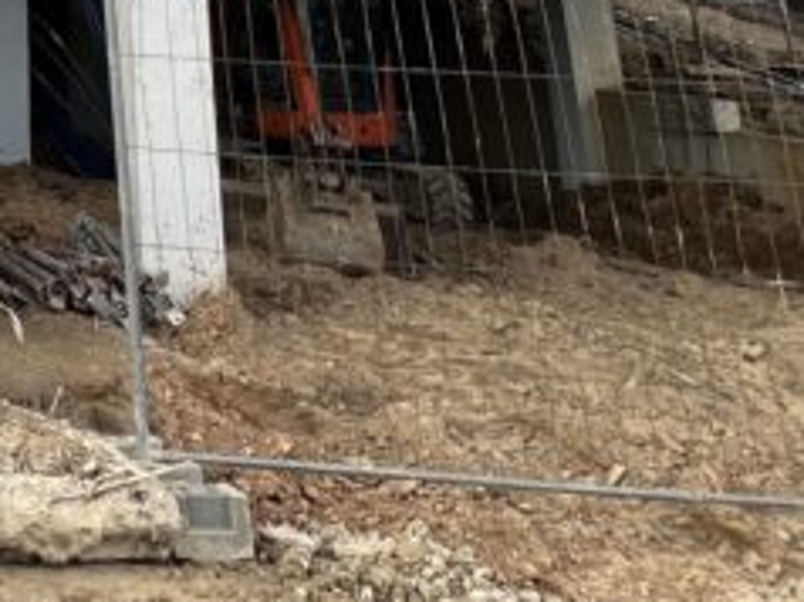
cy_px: -538
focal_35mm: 56
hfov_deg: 27.4
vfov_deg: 18.8
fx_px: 1299
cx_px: -297
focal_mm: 1.57
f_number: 1.8
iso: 32
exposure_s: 1/206
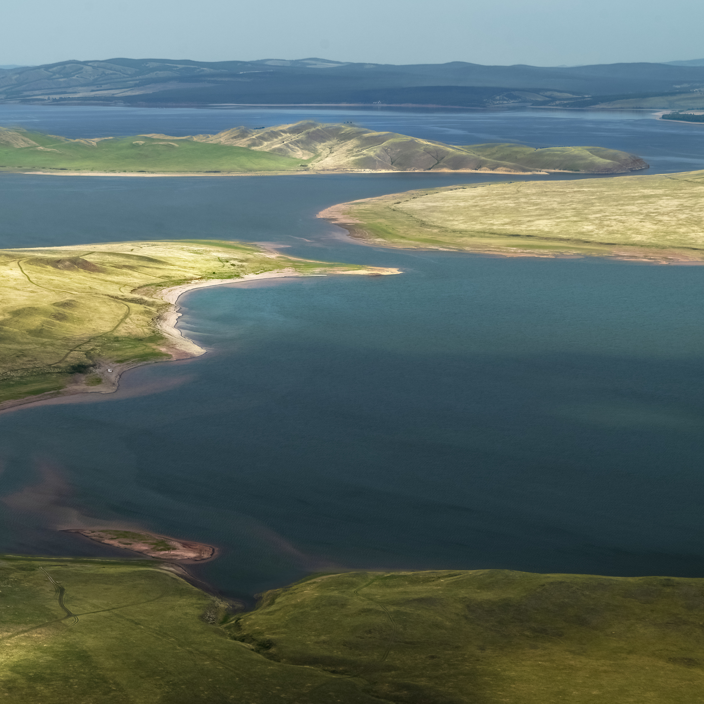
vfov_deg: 19.3
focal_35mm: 90
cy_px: 351
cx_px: 249
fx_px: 2071
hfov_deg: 19.2
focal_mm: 70
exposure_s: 1/400
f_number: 8
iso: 100
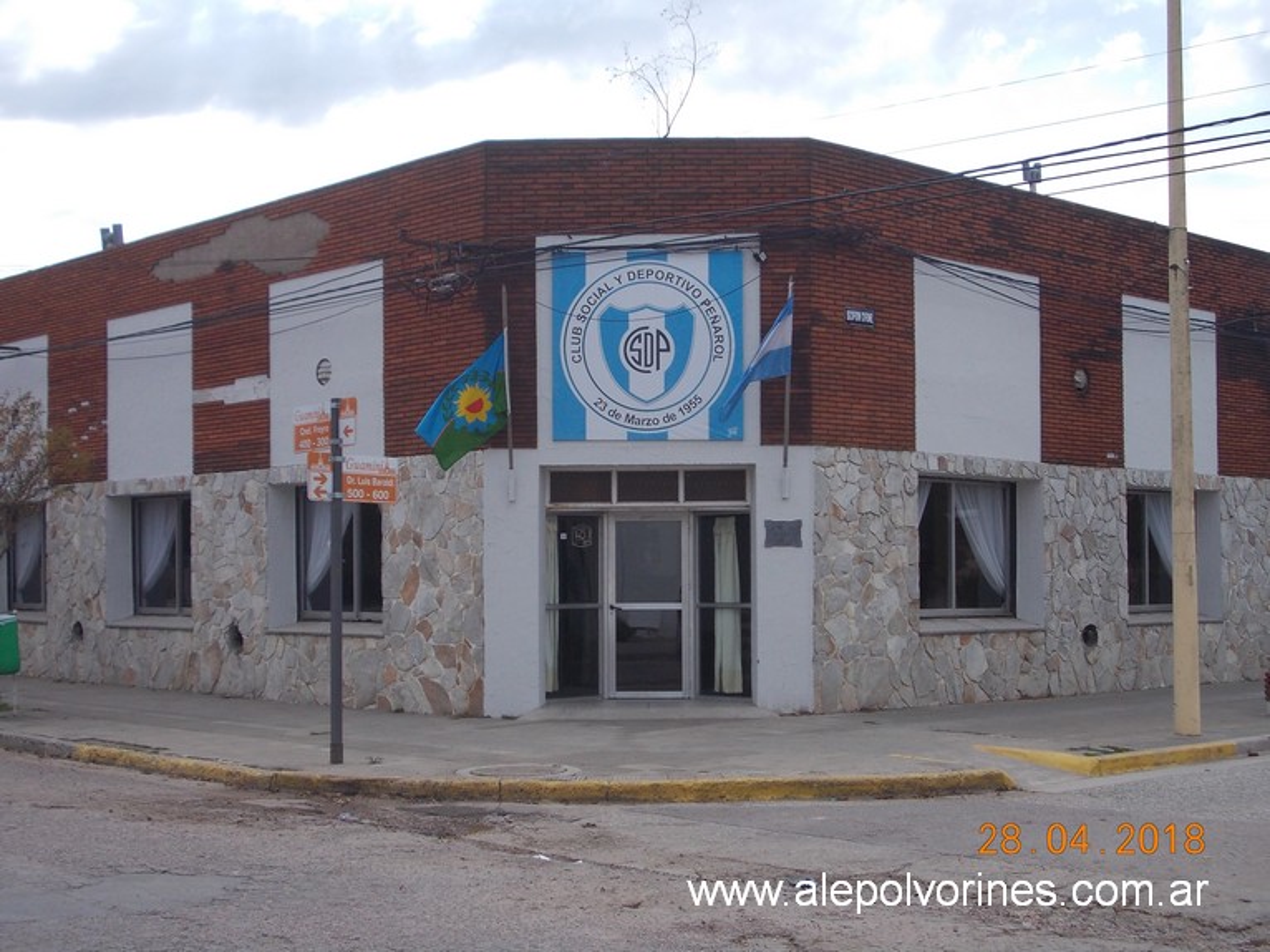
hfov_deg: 37.5
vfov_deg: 28.5
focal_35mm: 51
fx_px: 1871
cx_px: 635
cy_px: 476
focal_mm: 7.2
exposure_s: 1/200
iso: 80
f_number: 7.2
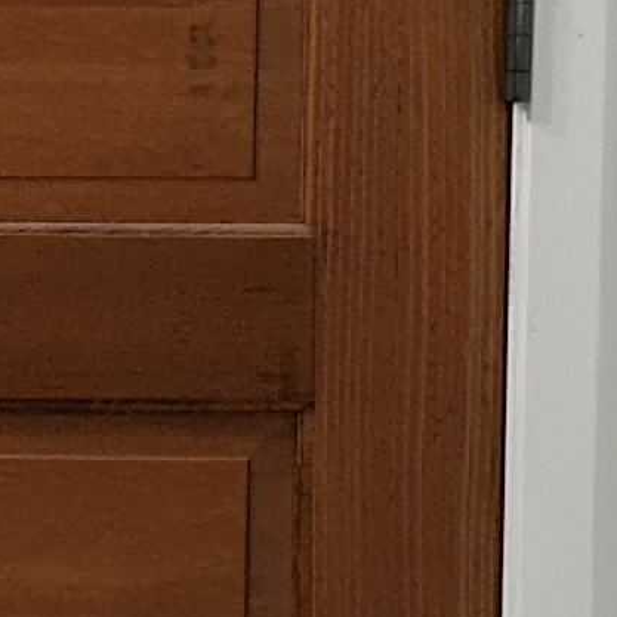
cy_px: 377
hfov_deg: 8.1
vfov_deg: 8.5
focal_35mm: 205
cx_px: -596
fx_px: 4134
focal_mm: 6.86
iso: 100
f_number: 1.78
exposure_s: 1/120
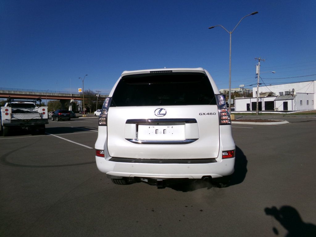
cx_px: 158
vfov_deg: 56.8
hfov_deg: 71.6
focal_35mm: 24
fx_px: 219
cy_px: 118
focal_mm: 4.3
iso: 100
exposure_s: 1/1500
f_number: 3.7
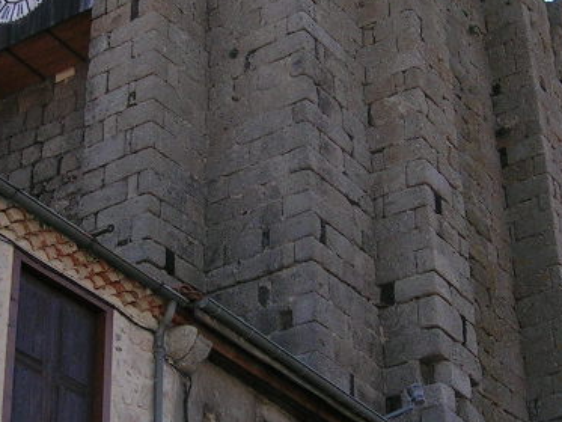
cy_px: 196
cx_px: 268
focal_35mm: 96
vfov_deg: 15.4
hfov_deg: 20.4
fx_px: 1559
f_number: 4.8
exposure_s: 1/218
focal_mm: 5.4
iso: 50
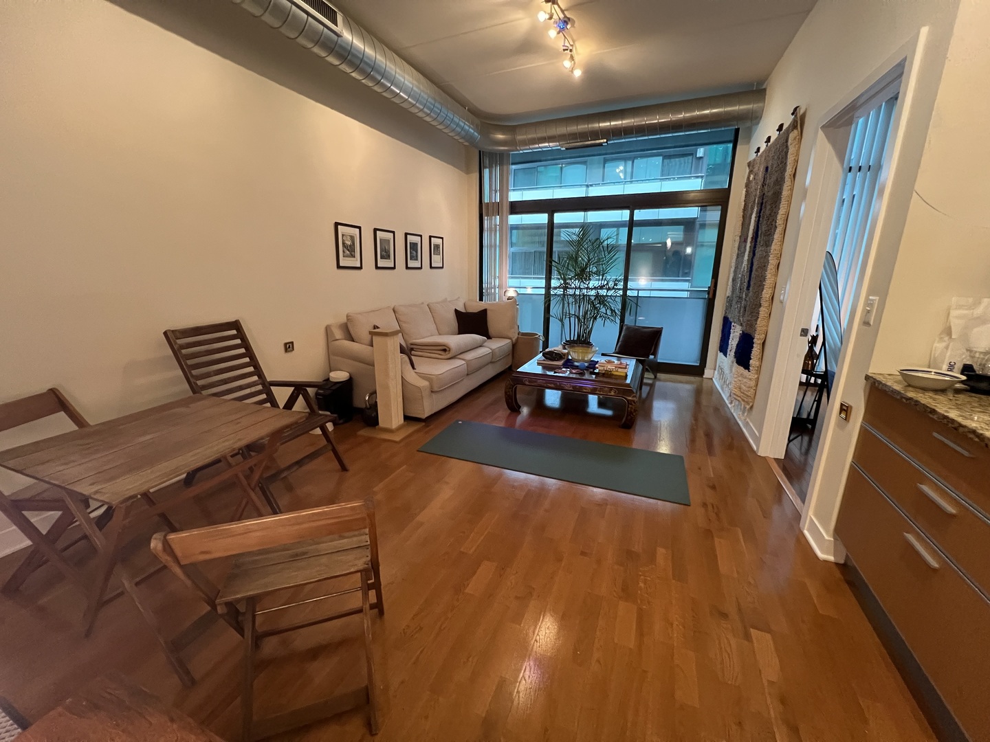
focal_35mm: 13
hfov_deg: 106.2
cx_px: 495
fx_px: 372
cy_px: 371
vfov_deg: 89.9
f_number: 1.8
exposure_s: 1/60
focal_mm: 1.57
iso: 800
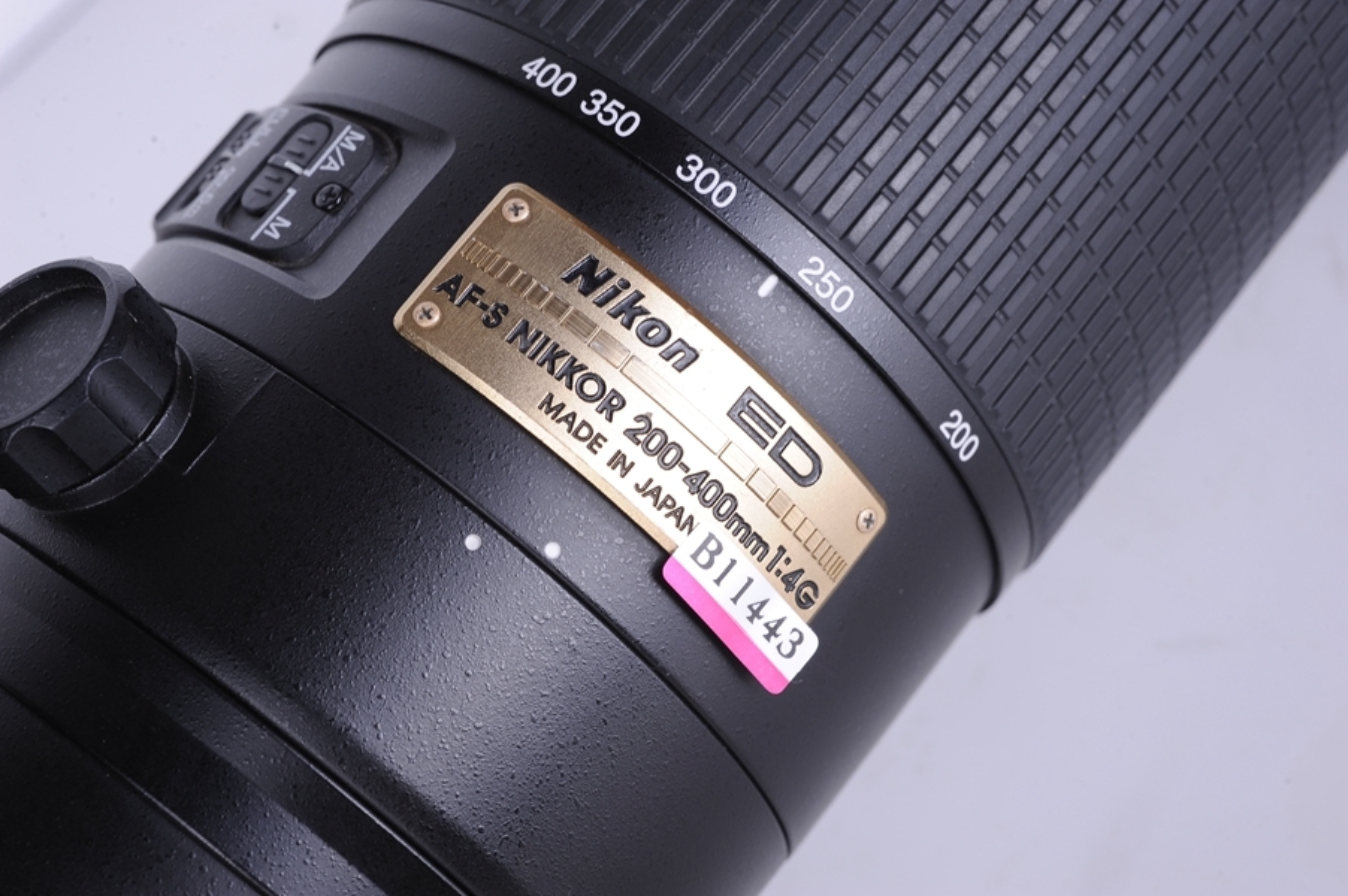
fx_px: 2245
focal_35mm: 60
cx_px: 674
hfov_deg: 33.4
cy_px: 448
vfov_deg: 22.6
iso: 200
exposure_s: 1/100
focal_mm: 60
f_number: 14
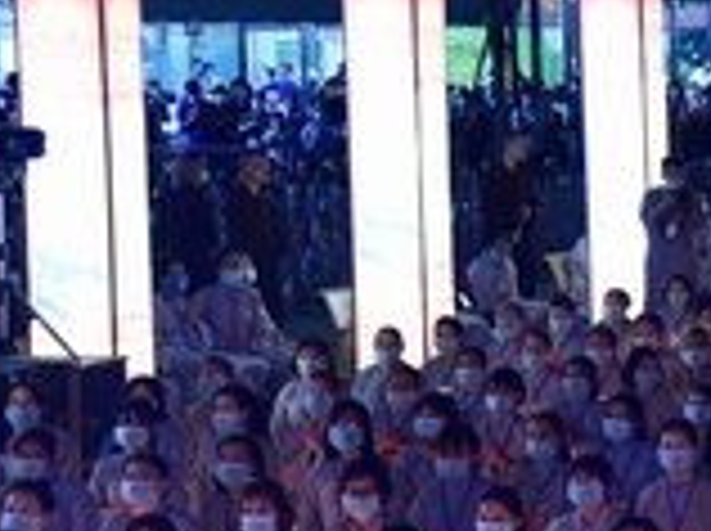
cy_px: 315
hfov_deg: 9.1
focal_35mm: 206
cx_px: 1395
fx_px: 4225
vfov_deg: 7.2
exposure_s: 1/15
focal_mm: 52
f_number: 4
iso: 1250
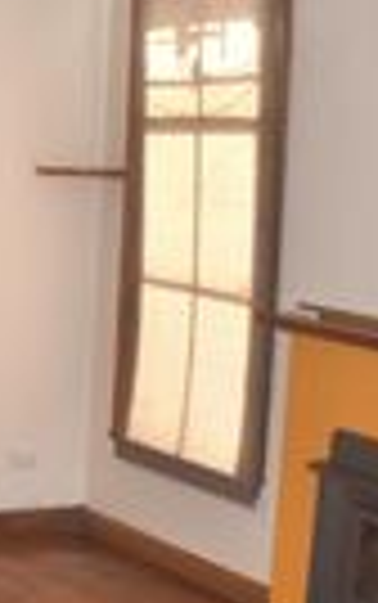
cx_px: -58
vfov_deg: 19.4
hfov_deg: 12.0
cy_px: 340
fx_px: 1760
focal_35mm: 107
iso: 100
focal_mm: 20
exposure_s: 1/60
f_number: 3.8
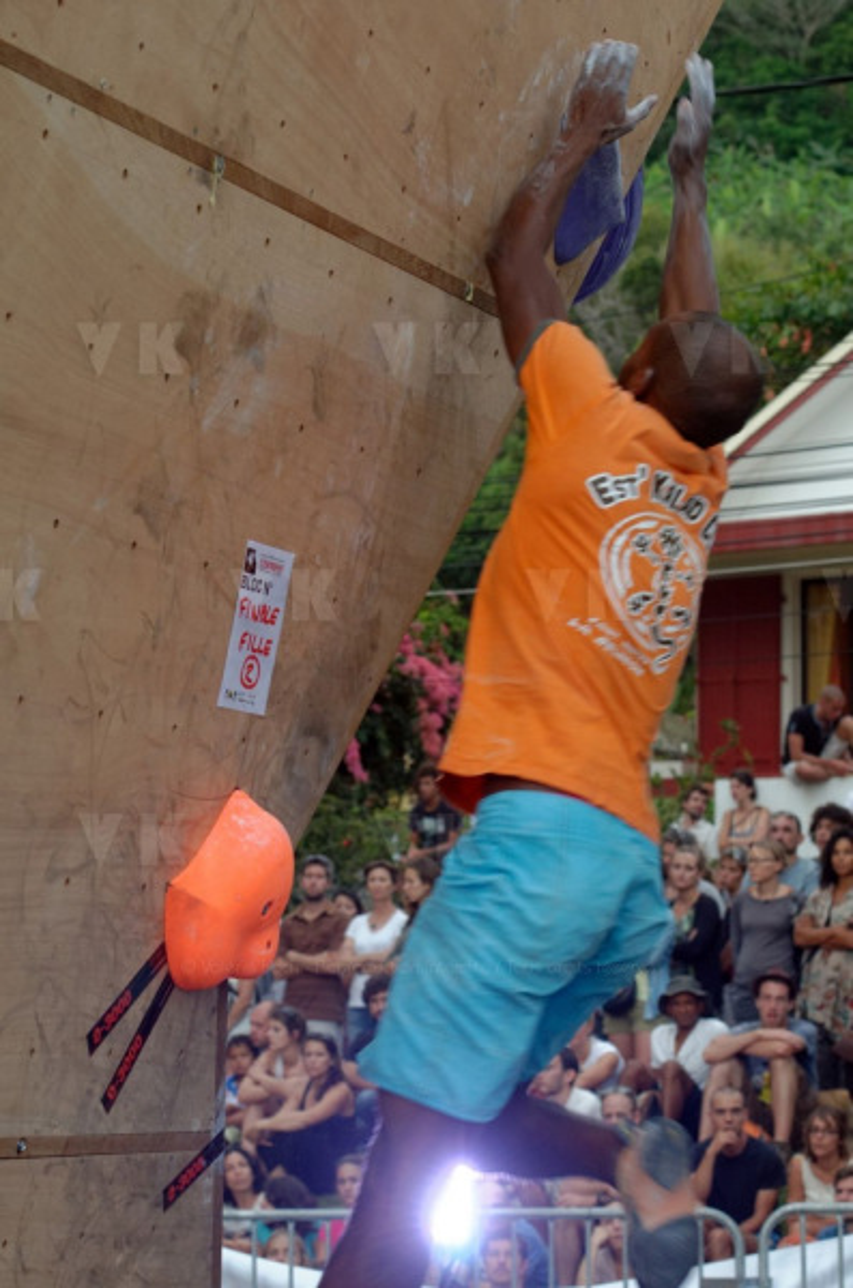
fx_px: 3751
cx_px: 426
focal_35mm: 105
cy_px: 644
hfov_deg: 13.0
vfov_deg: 19.5
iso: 500
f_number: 5.6
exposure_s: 1/160
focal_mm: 70
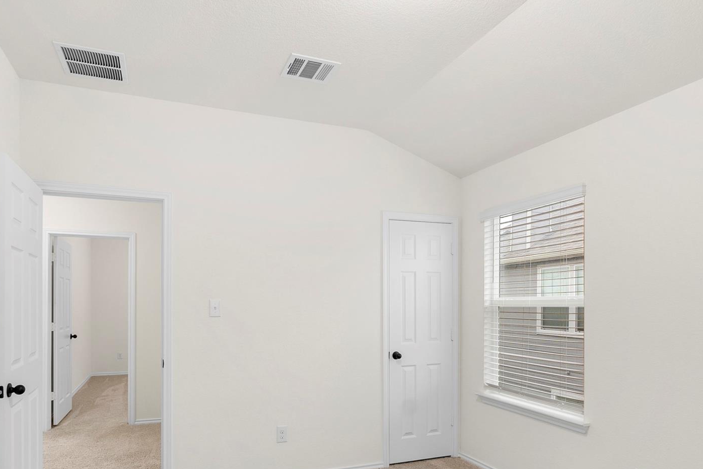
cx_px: 316
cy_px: 326
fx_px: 430
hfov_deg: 78.4
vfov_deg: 55.6
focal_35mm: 22
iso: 100
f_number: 8
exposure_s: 1/1.25
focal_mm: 10
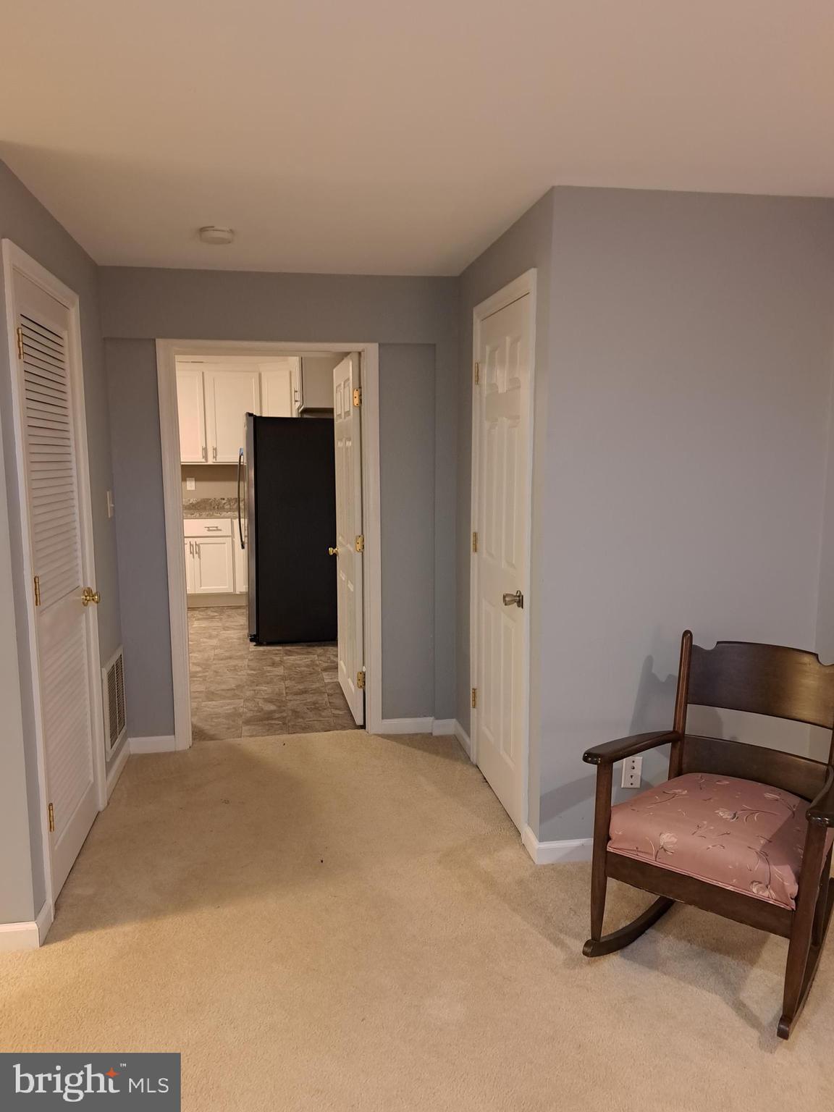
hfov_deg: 56.8
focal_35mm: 24
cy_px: 556
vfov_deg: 71.6
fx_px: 771
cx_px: 417
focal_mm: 5.23
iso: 500
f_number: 1.8
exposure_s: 1/24
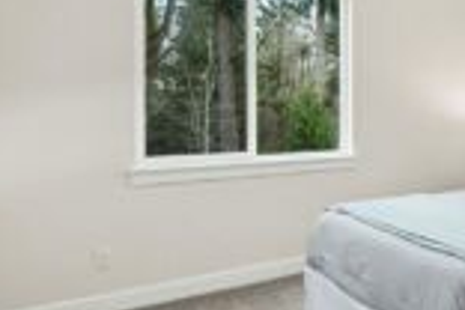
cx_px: 516
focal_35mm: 36
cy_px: 100
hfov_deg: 41.7
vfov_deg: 36.4
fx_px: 465
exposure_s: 1/60
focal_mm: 14
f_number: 6.3
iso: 250
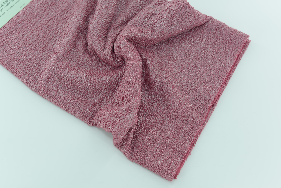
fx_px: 390
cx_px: 140
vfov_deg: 27.0
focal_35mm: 50
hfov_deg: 39.6
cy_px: 94
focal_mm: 50
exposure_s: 1/125
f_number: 4
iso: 100
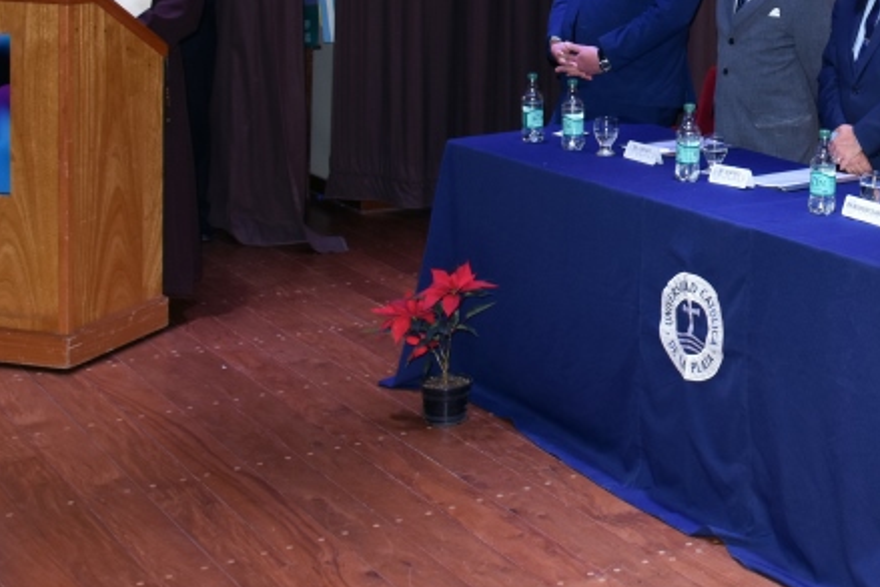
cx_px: 884
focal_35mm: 63
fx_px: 1540
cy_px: -5
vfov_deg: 20.8
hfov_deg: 29.7
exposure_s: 1/60
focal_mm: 18
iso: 400
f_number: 4
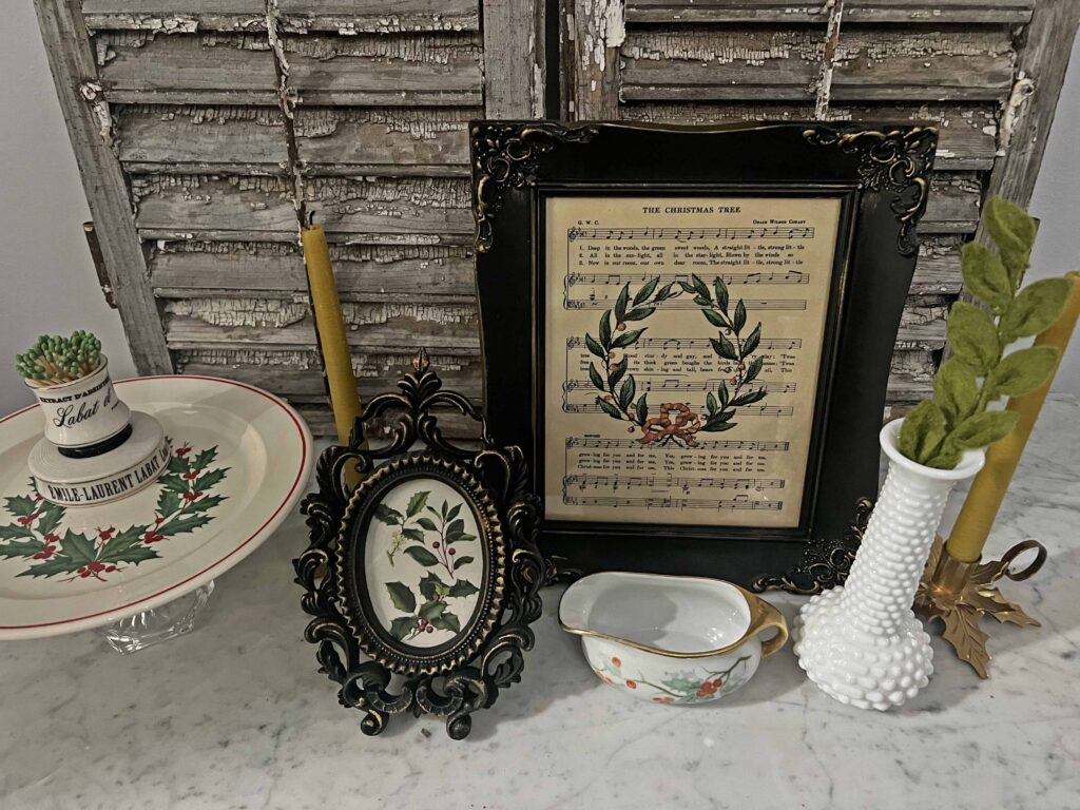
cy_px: 405
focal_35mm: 26
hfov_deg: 67.3
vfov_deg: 53.1
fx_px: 811
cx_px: 540
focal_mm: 5.7
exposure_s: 1/30
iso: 500
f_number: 1.5
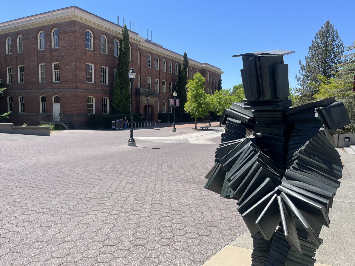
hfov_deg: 67.3
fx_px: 267
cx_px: 178
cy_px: 133
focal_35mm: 26
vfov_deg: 53.1
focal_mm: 5.1
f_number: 1.6
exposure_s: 1/2463
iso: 50
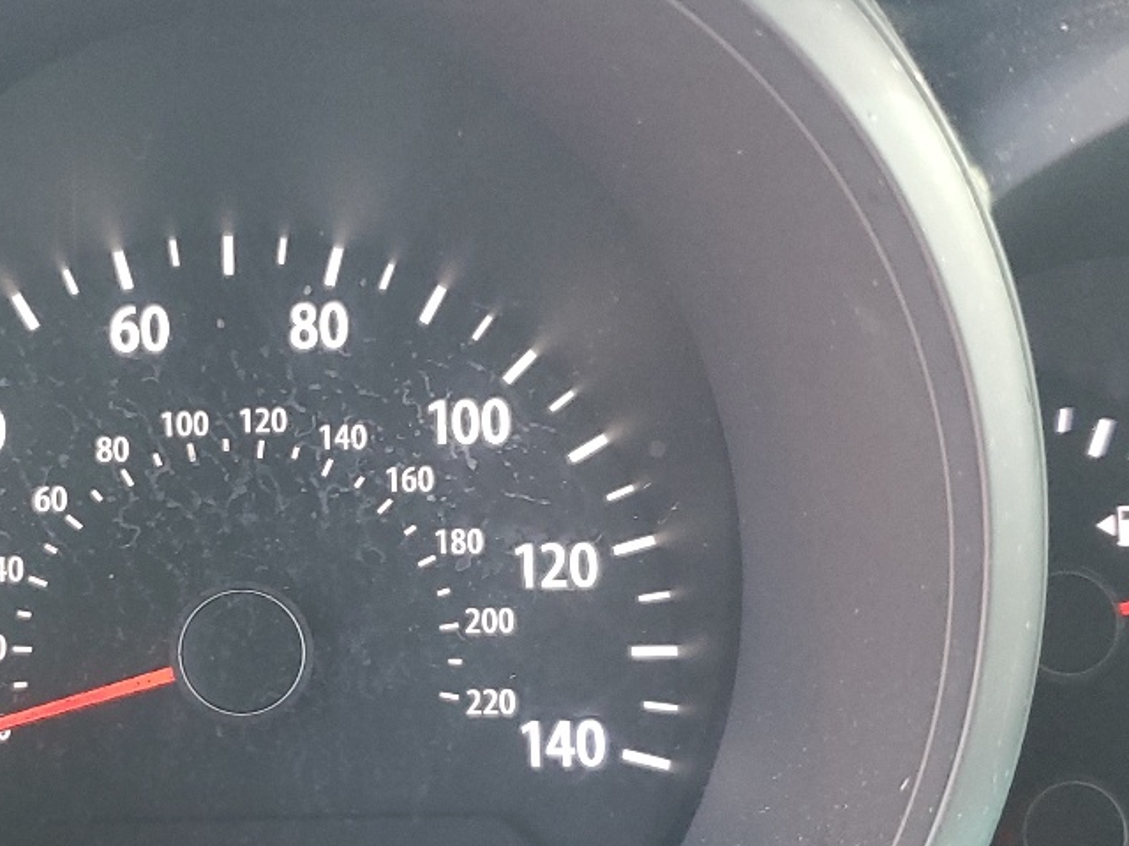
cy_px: 564
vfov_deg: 22.5
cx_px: 272
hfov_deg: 29.3
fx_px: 2120
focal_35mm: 65
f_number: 1.5
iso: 120
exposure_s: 1/60.2
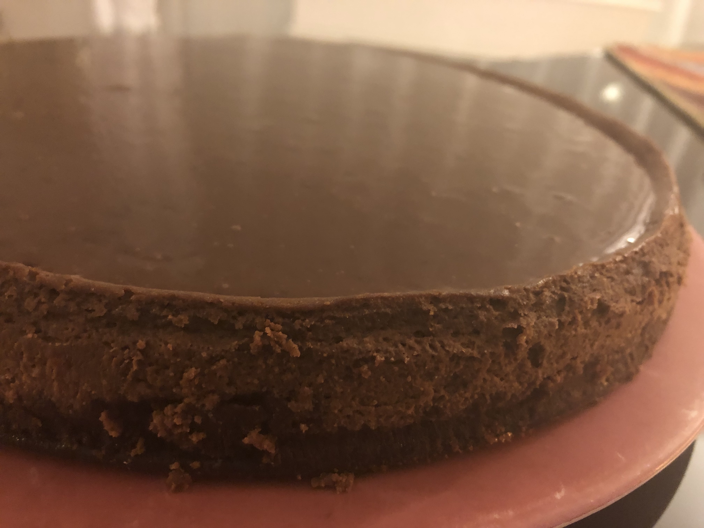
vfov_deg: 49.7
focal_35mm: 28
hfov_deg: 63.4
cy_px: 264
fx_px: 569
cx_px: 352
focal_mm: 3.99
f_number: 1.8
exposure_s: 1/4
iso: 125
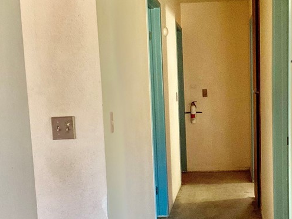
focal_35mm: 60
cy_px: 148
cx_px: 192
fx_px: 506
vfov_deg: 24.3
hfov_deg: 32.0
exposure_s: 1/60
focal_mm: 3
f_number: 1.8
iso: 200
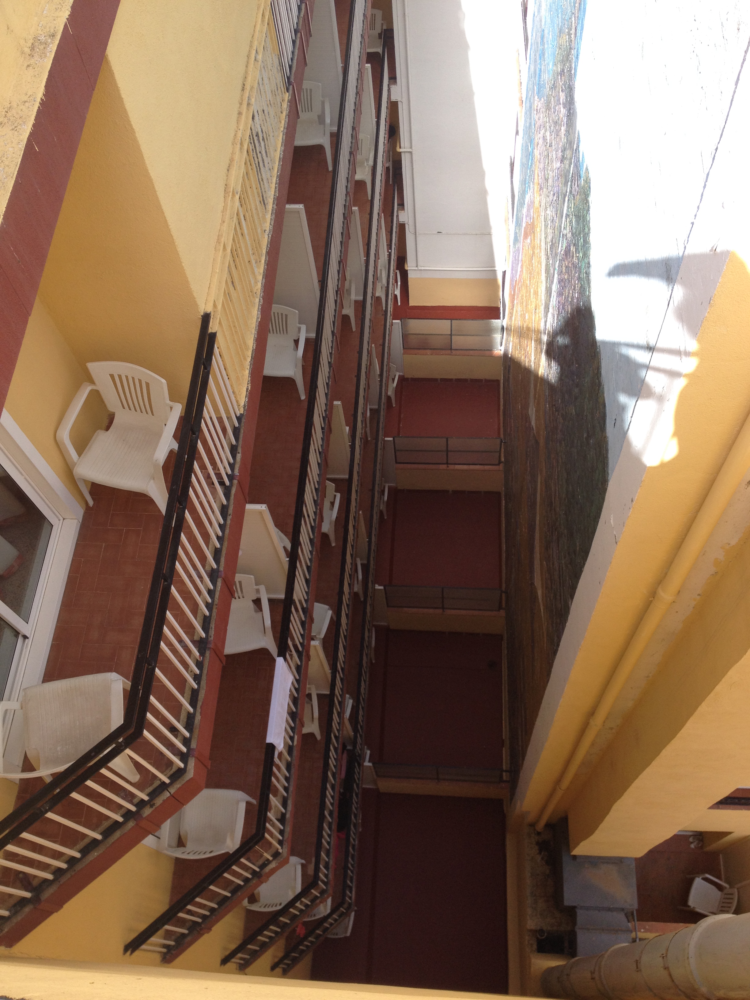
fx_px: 1011
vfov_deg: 52.6
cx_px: 375
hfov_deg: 40.7
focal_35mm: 35
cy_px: 500
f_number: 2.4
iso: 50
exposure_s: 1/476
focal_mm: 4.28
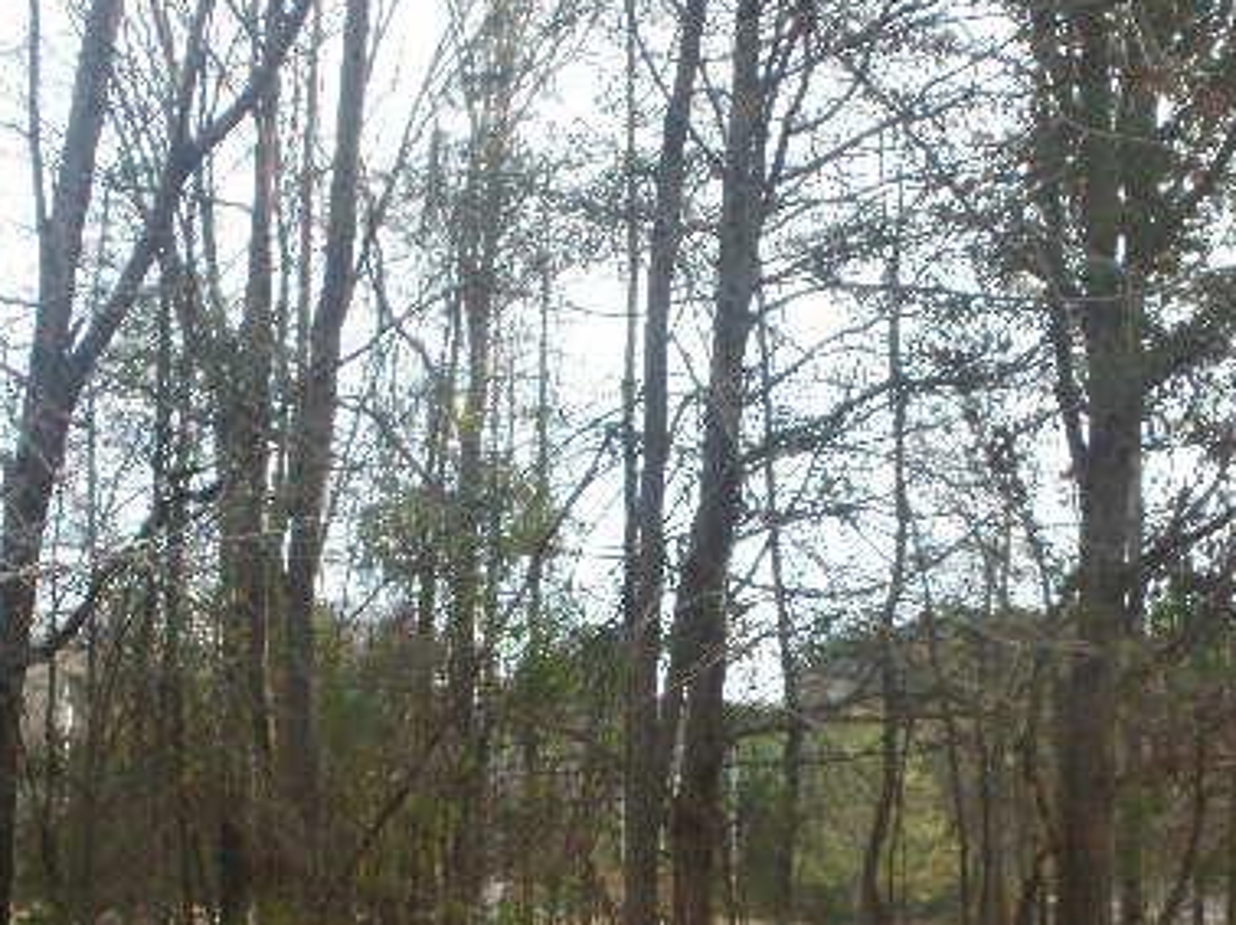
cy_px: 745
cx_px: 723
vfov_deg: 23.6
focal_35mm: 61
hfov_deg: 31.6
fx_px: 2177
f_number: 5.6
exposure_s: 1/100
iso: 100
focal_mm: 6.3
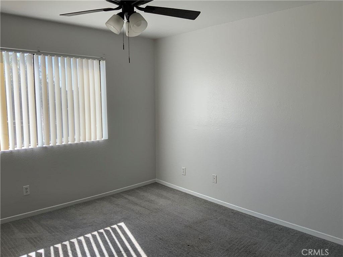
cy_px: 128
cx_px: 172
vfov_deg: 48.2
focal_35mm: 29
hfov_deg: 61.7
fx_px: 287
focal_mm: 3
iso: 20
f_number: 1.8
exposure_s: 1/122
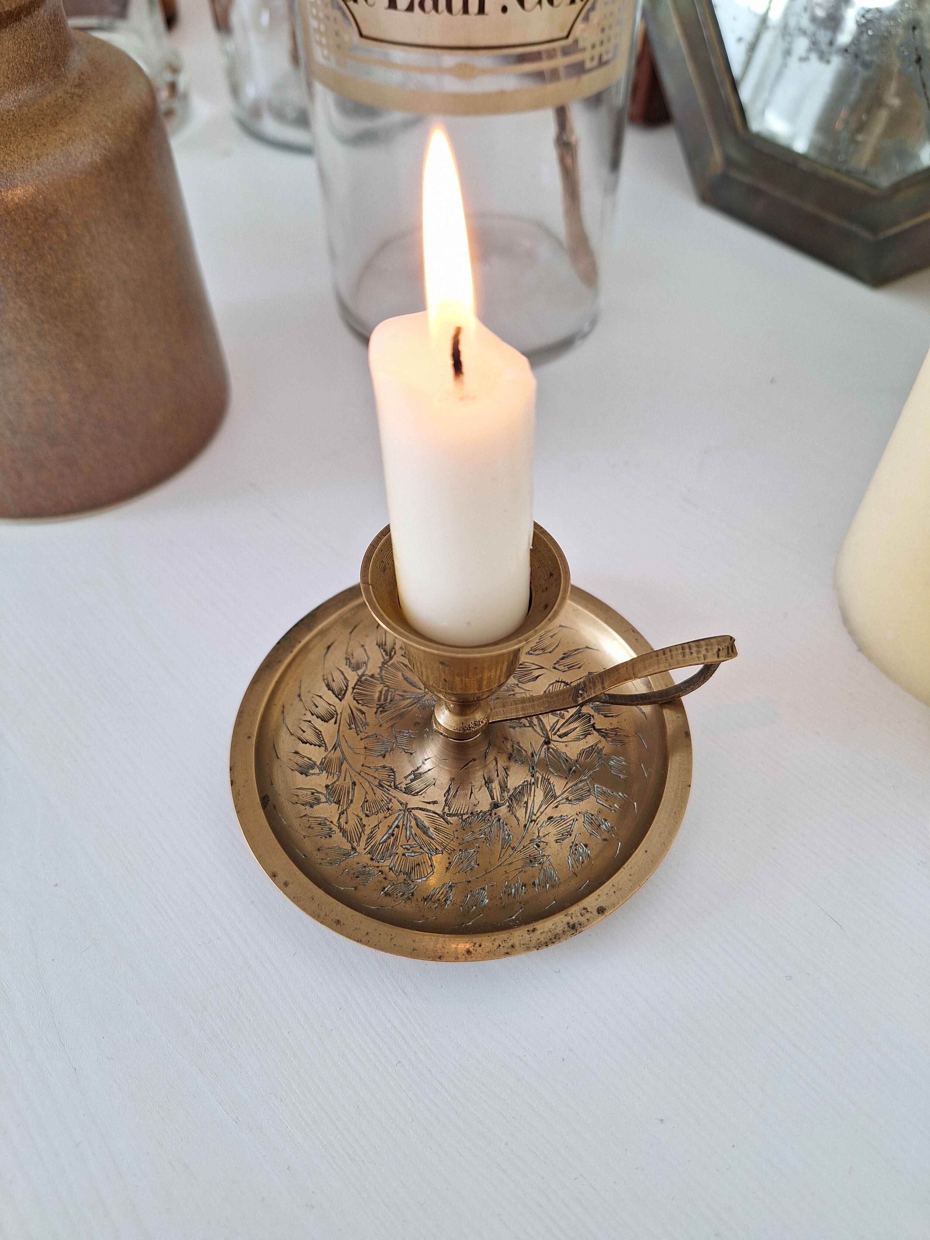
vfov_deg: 73.9
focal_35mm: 23
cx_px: 465
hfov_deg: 58.9
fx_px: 824
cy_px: 620
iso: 50
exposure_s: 1/100
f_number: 1.8
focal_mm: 5.54
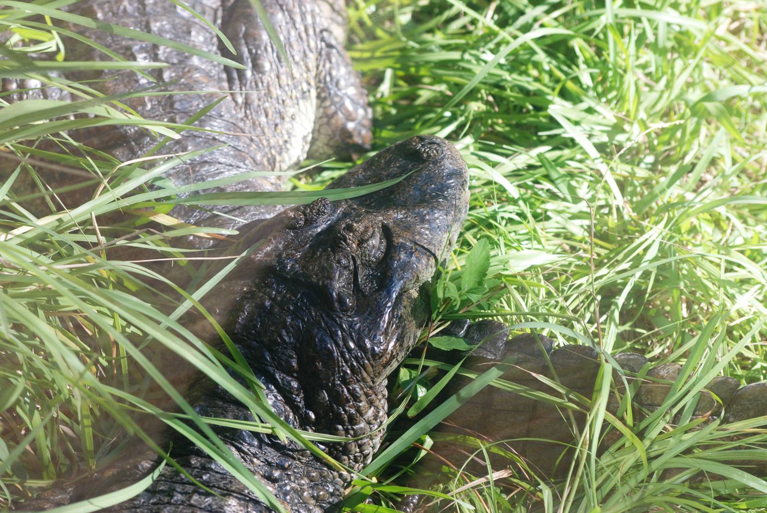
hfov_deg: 12.4
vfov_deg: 8.3
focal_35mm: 165
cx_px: 384
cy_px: 256
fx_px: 3520
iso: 400
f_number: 5.6
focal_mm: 110
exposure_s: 1/500
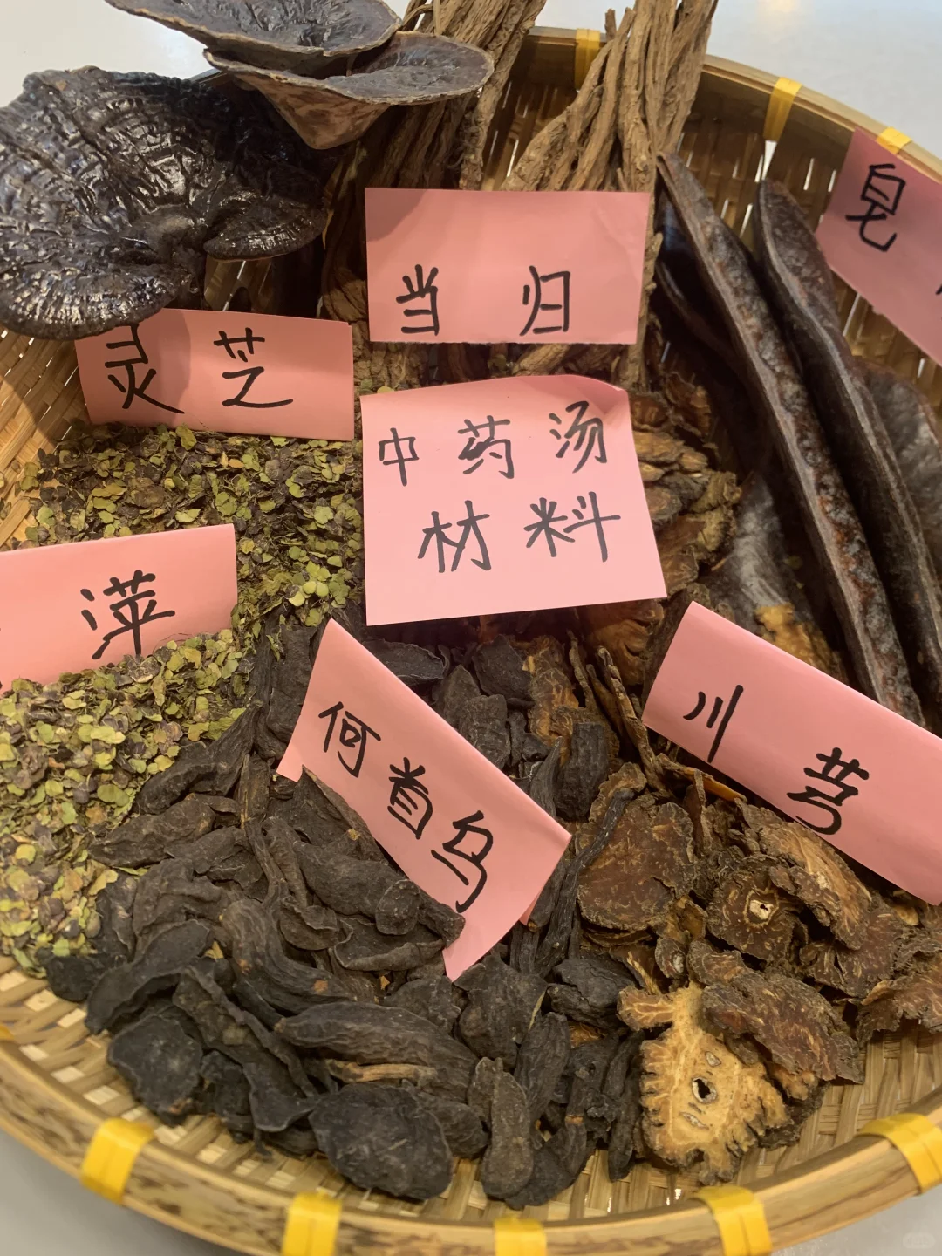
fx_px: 943
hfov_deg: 53.1
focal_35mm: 26
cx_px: 471
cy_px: 628
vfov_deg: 67.3
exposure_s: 1/60
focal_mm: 4.25
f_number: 1.8
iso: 100
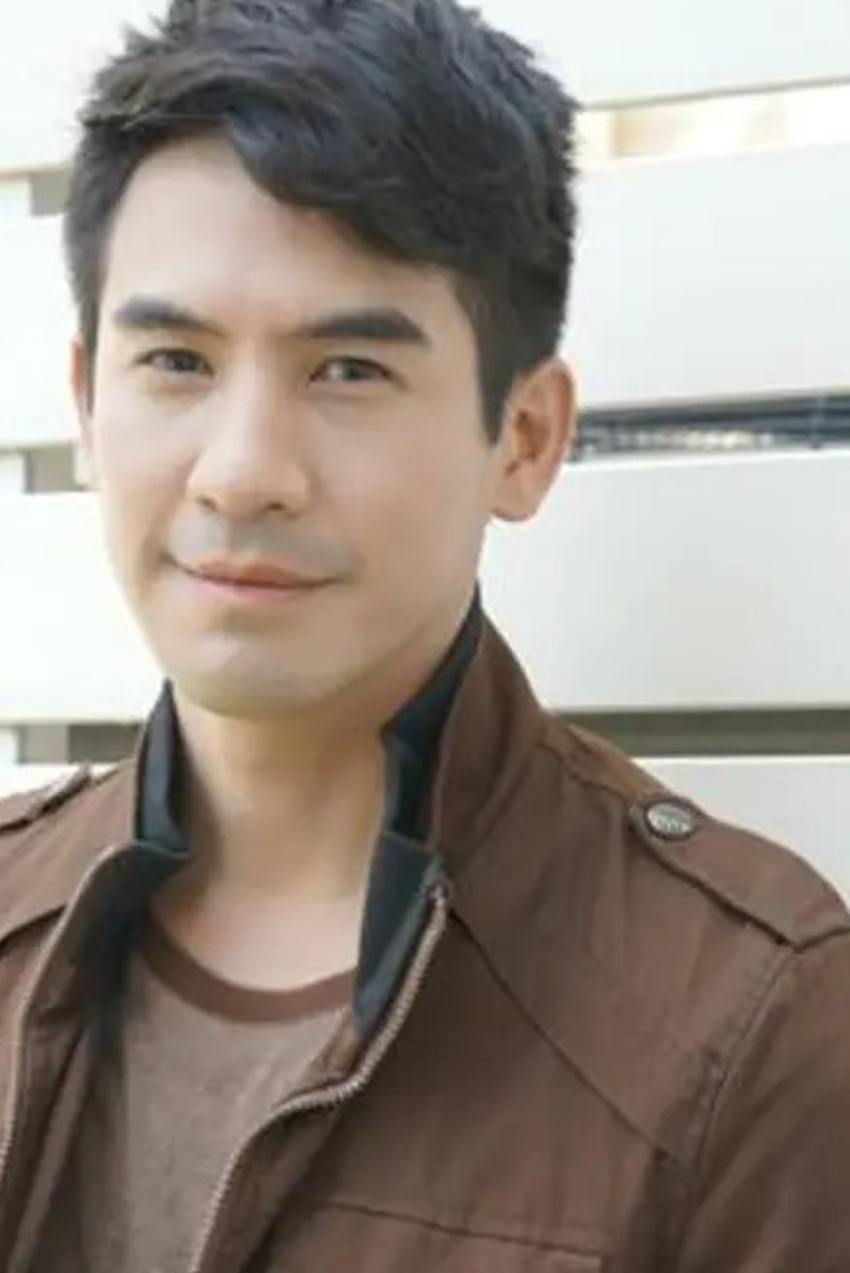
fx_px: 4705
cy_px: 1039
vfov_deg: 15.3
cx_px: 384
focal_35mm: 133
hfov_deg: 10.3
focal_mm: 50
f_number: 4.5
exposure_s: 1/80
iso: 100
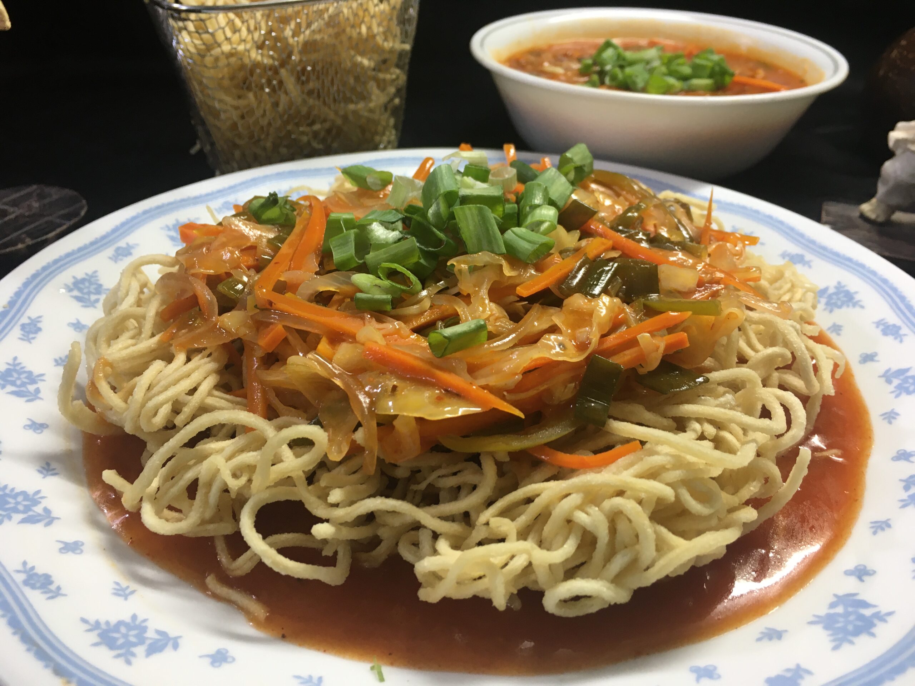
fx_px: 767
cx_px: 458
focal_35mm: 29
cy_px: 343
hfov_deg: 61.7
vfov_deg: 48.2
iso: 64
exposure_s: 1/33
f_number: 2.2
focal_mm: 4.15
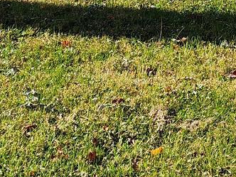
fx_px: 968
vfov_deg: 9.9
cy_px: -129
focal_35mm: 142
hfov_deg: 13.8
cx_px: 216
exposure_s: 1/773
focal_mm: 6.4
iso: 12
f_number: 1.8
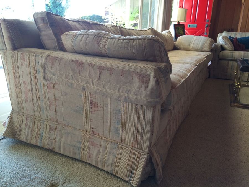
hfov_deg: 60.0
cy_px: 94
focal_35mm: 30
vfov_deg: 46.8
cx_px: 124
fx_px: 216
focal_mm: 4.12
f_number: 2.2
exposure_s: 1/40
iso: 40
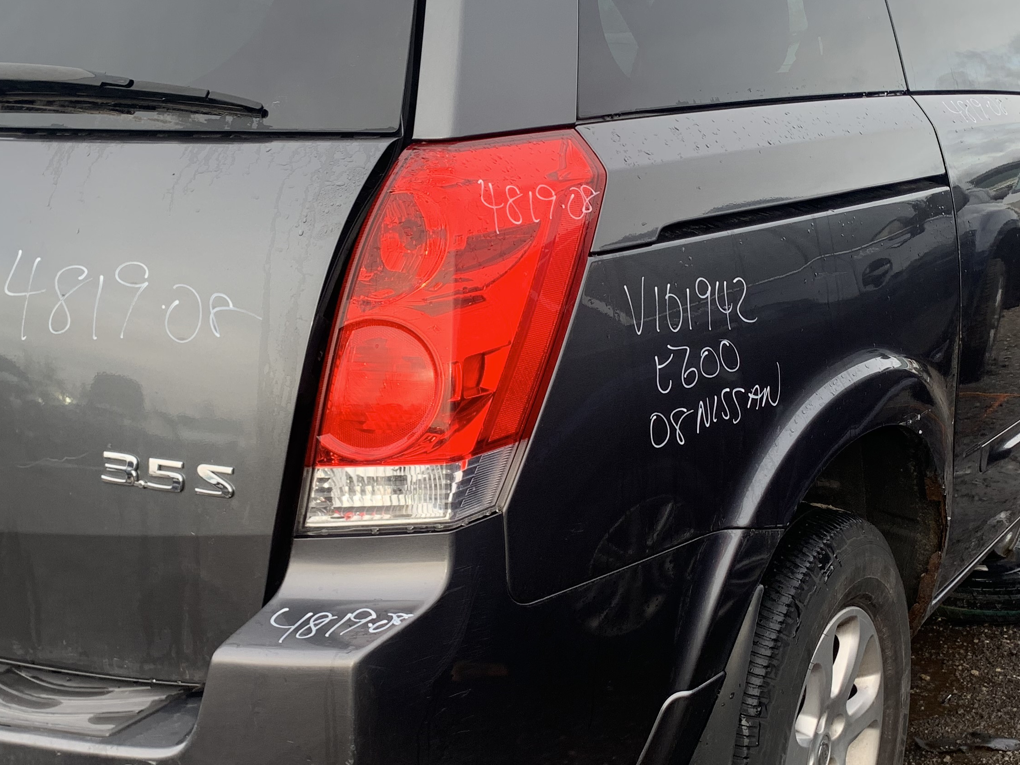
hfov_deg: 40.4
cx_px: 456
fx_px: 1385
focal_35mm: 47
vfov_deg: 30.9
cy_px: 337
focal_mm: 4.25
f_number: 1.8
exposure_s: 1/282
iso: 25
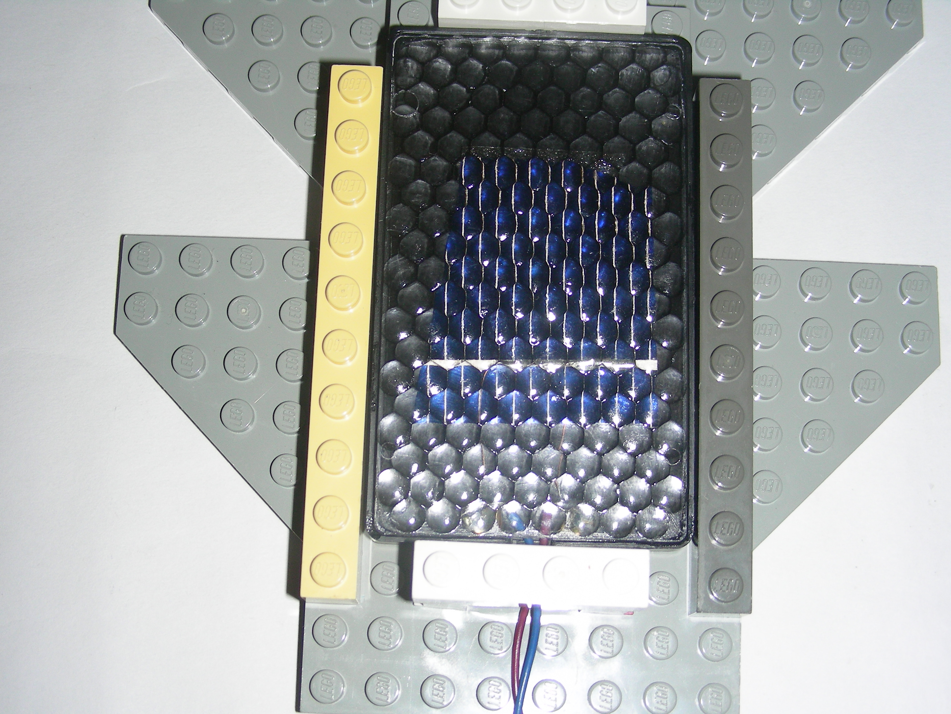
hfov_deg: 33.2
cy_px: 357
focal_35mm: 58
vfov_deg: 25.2
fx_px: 1593
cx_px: 476
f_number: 3.5
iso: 50
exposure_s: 1/60.1
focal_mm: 9.7
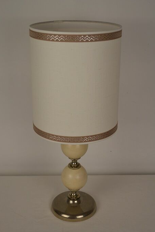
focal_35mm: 55
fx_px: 355
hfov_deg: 24.6
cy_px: 118
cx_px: 78
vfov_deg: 36.2
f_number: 5.6
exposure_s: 1/125
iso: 180
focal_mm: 36
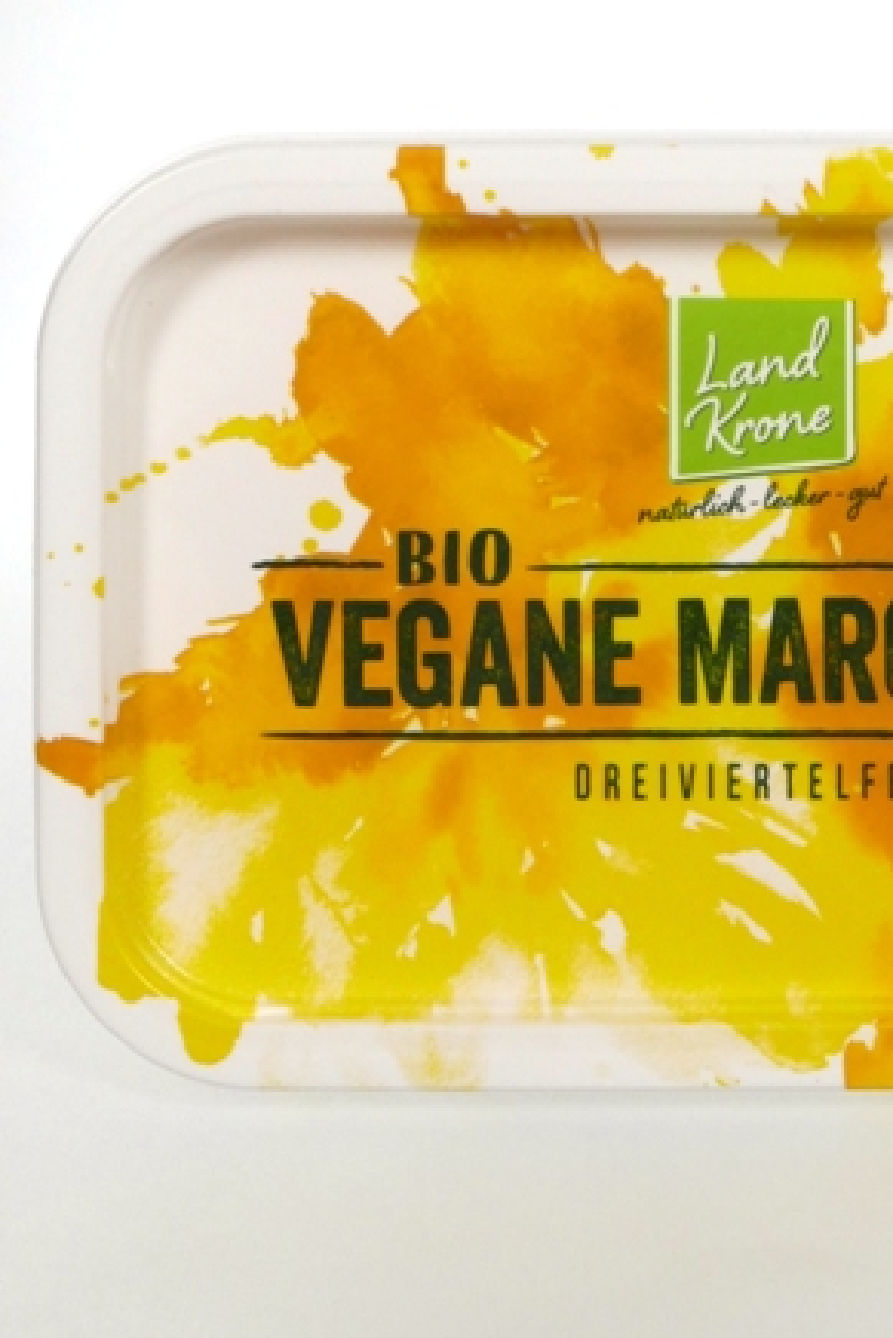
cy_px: 147
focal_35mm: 90
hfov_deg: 15.1
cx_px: 753
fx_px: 3346
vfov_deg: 22.1
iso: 800
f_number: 16
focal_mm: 22
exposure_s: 1/60
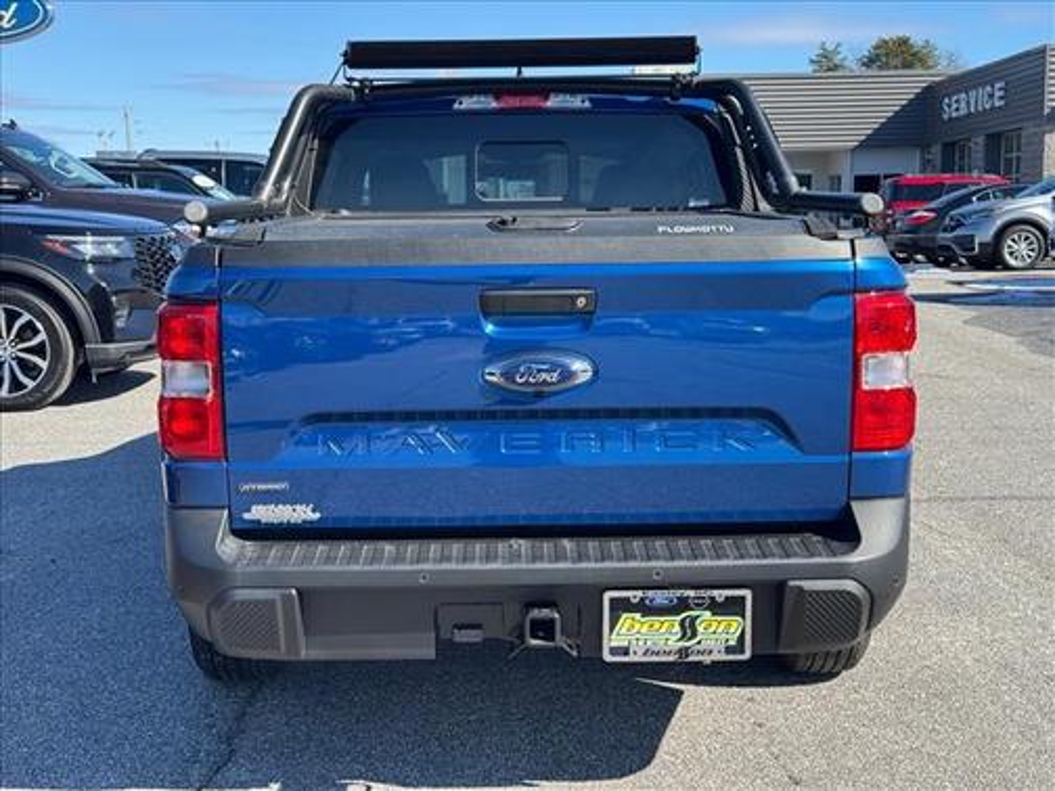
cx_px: 528
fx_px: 1463
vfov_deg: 30.3
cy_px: 396
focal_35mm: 48
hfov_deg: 39.7
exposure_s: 1/1524
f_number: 1.78
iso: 64
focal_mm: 6.76
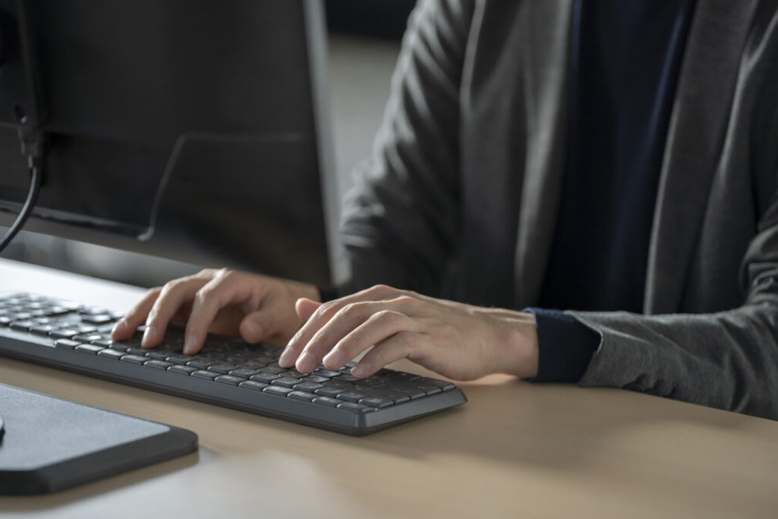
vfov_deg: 8.7
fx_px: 3414
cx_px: 389
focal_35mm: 158
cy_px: 260
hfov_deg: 13.0
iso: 640
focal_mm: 157
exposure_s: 1/200
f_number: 2.8
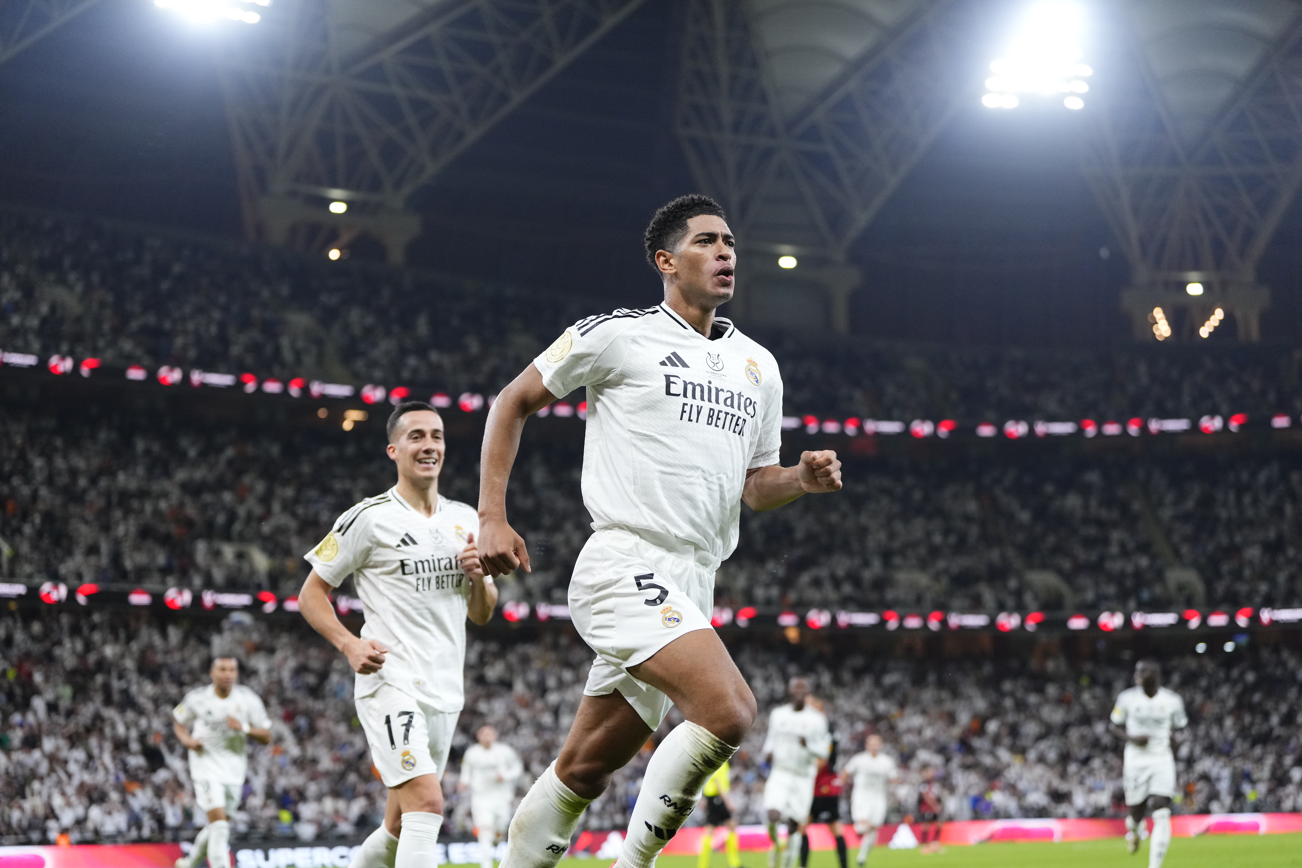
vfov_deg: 19.5
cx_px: 651
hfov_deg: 28.8
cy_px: 434
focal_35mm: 70
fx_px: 2531
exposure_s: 1/1600
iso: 2500
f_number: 2.8
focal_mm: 70
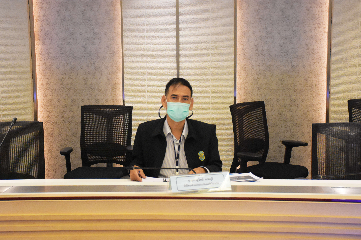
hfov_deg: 29.9
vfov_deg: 20.2
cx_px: 180
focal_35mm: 68
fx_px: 677
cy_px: 120
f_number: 5.6
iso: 5000
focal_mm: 45
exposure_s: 1/100
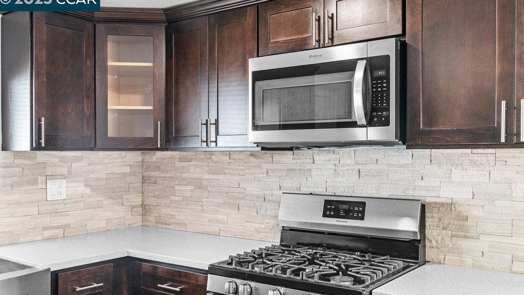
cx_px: 261
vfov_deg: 32.0
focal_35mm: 37
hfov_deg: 54.0
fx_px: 514
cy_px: 162
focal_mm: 35
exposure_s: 1/1.67
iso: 100
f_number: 5.6
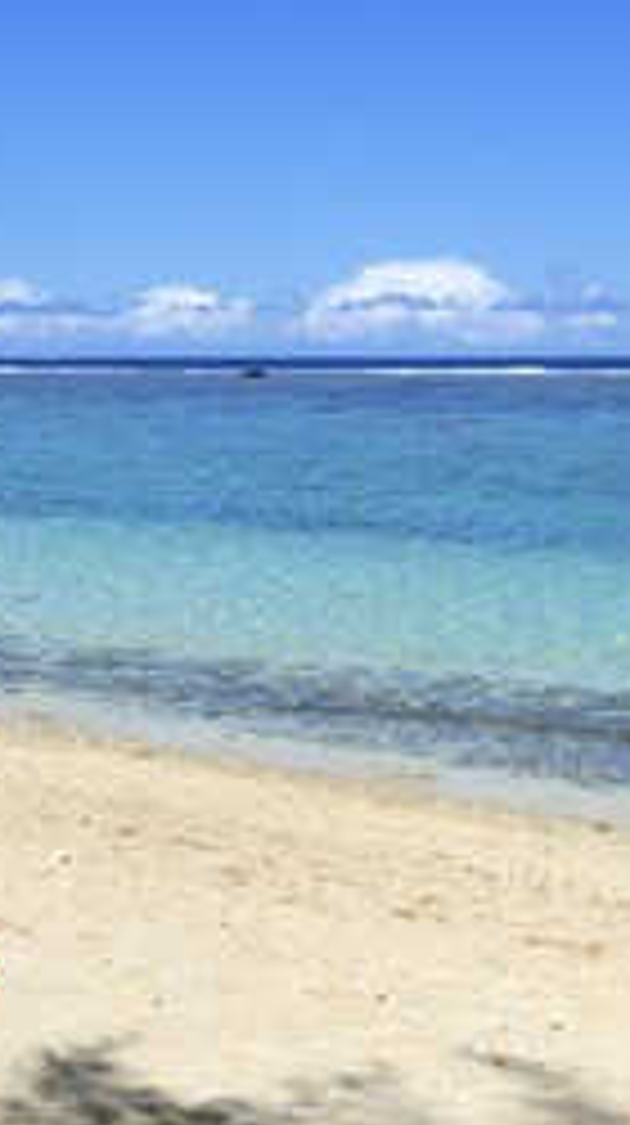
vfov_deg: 31.5
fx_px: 1997
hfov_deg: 17.9
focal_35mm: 67
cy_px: 544
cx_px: 194
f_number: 18
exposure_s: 1/250
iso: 200
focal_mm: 38
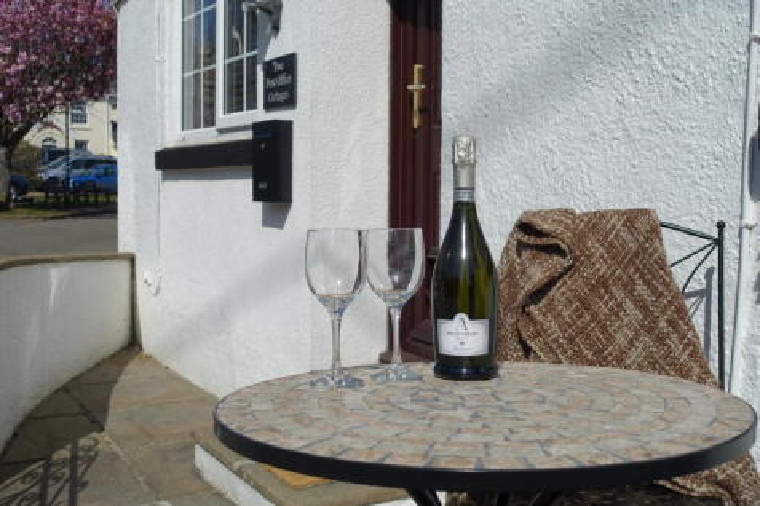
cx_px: 380
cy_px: 253
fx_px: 907
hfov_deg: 45.4
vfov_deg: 31.2
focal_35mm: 43
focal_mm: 15.94
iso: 125
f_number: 4
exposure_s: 1/320
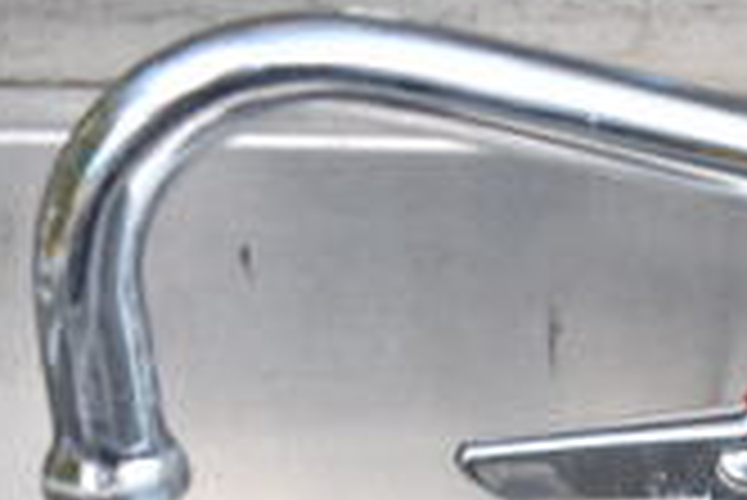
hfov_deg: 18.6
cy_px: 779
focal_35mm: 99
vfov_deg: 13.0
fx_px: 2056
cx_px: 1058
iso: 100
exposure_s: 1/60
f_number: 5
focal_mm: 18
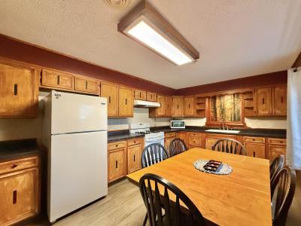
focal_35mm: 14
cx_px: 150
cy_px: 113
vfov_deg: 85.7
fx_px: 122
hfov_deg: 102.1
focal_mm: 2.22
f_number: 2.2
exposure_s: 1/60
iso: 500
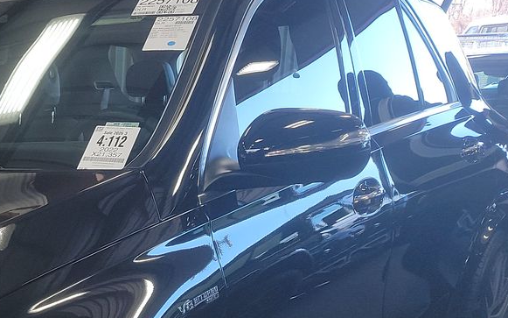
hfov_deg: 24.8
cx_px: -181
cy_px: 402
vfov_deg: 17.5
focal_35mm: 70
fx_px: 969
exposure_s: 1/59
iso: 69
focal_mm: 6.7
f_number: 1.8
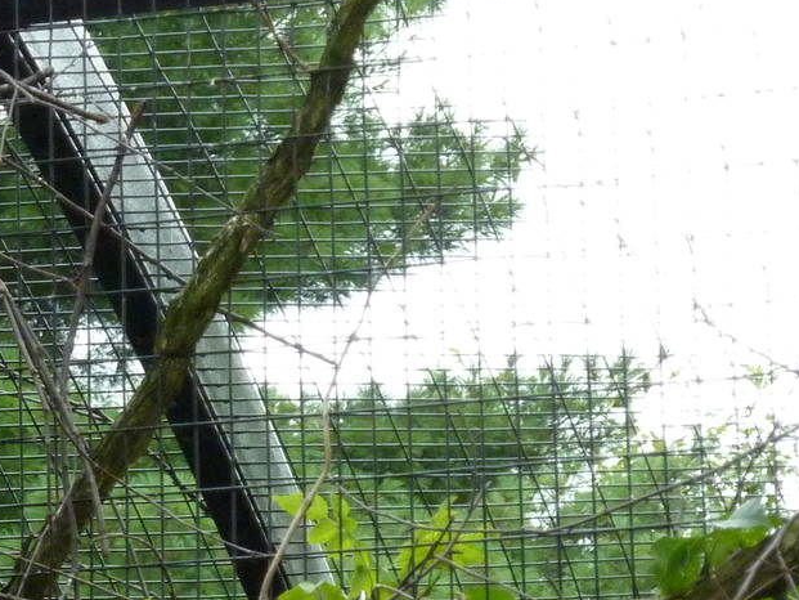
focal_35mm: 286
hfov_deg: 6.9
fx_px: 6603
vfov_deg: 5.2
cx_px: -81
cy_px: 364
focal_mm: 18.2
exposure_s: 1/125
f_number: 4.4
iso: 400
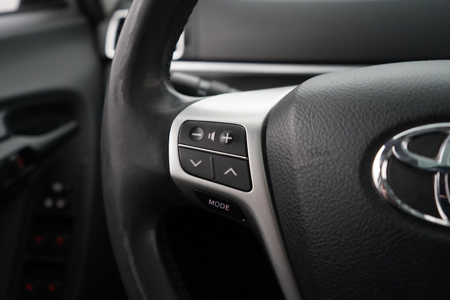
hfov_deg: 65.5
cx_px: 225
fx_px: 350
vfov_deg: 46.4
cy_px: 150
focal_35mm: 28
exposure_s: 1/60
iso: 2000
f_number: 3.5
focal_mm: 28
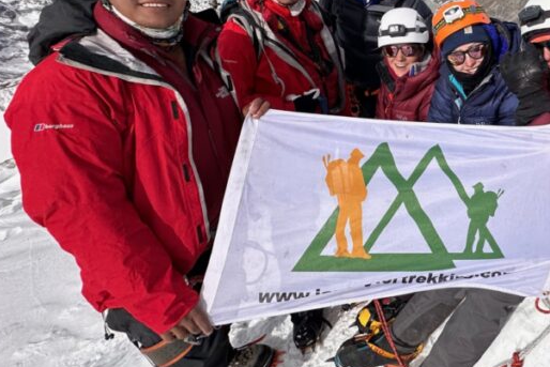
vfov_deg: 42.9
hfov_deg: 56.1
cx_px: 483
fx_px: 443
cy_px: 73
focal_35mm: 29
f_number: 2.2
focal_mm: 2.22
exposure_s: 1/2882
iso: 50
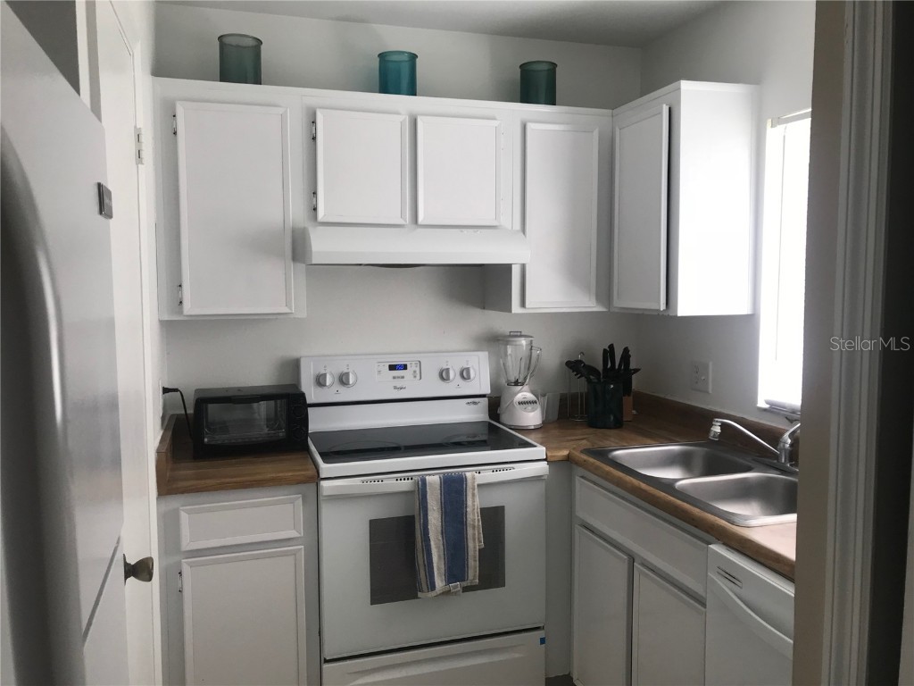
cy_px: 343
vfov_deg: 49.7
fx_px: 739
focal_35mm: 28
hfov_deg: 63.4
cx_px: 457
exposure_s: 1/120
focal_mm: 3.99
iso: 40
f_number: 1.8
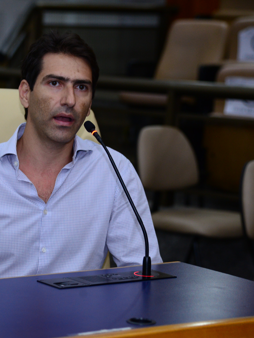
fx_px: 1418
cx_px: 61
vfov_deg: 13.6
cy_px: 170
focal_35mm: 145
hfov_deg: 10.2
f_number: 4
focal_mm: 100
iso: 2000
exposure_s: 1/160
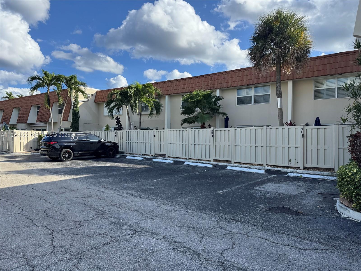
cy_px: 136
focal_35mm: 24
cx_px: 180
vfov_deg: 56.8
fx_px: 250
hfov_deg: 71.6
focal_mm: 6.76
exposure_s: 1/2506
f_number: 1.78
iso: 80
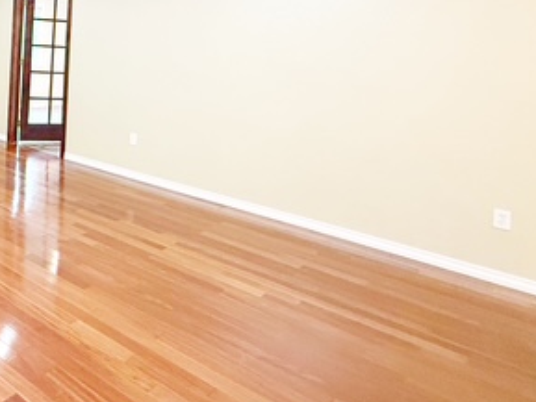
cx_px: -35
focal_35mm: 31
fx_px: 480
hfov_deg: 45.8
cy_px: 41
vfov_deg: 41.8
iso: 500
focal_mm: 2.22
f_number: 2.2
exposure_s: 1/60
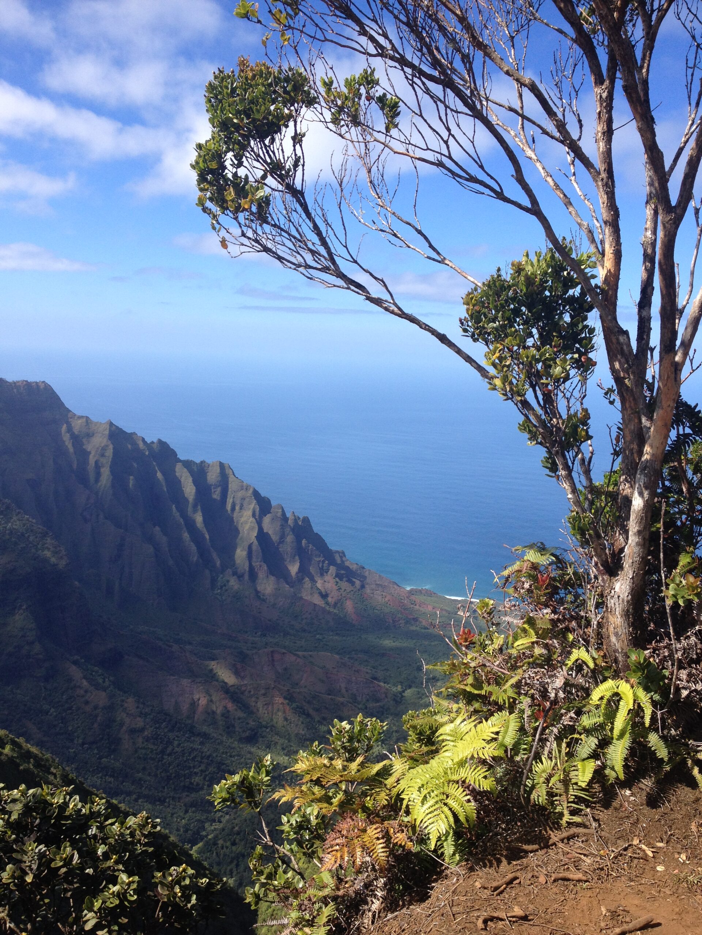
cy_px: 468
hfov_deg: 40.7
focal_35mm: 35
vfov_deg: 52.6
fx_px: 946
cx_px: 351
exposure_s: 1/1255
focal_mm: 4.28
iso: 50
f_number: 2.4
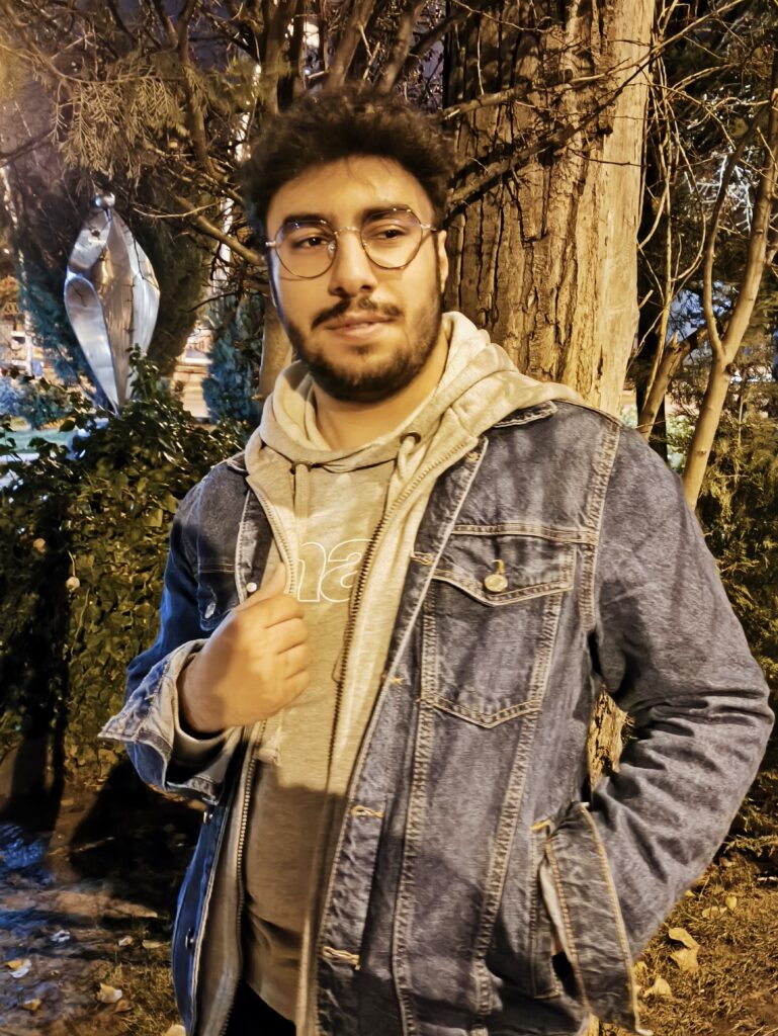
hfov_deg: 37.8
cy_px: 518
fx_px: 1138
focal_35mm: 38
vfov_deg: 49.0
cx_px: 389
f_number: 1.7
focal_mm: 4.71
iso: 2500
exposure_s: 1/10
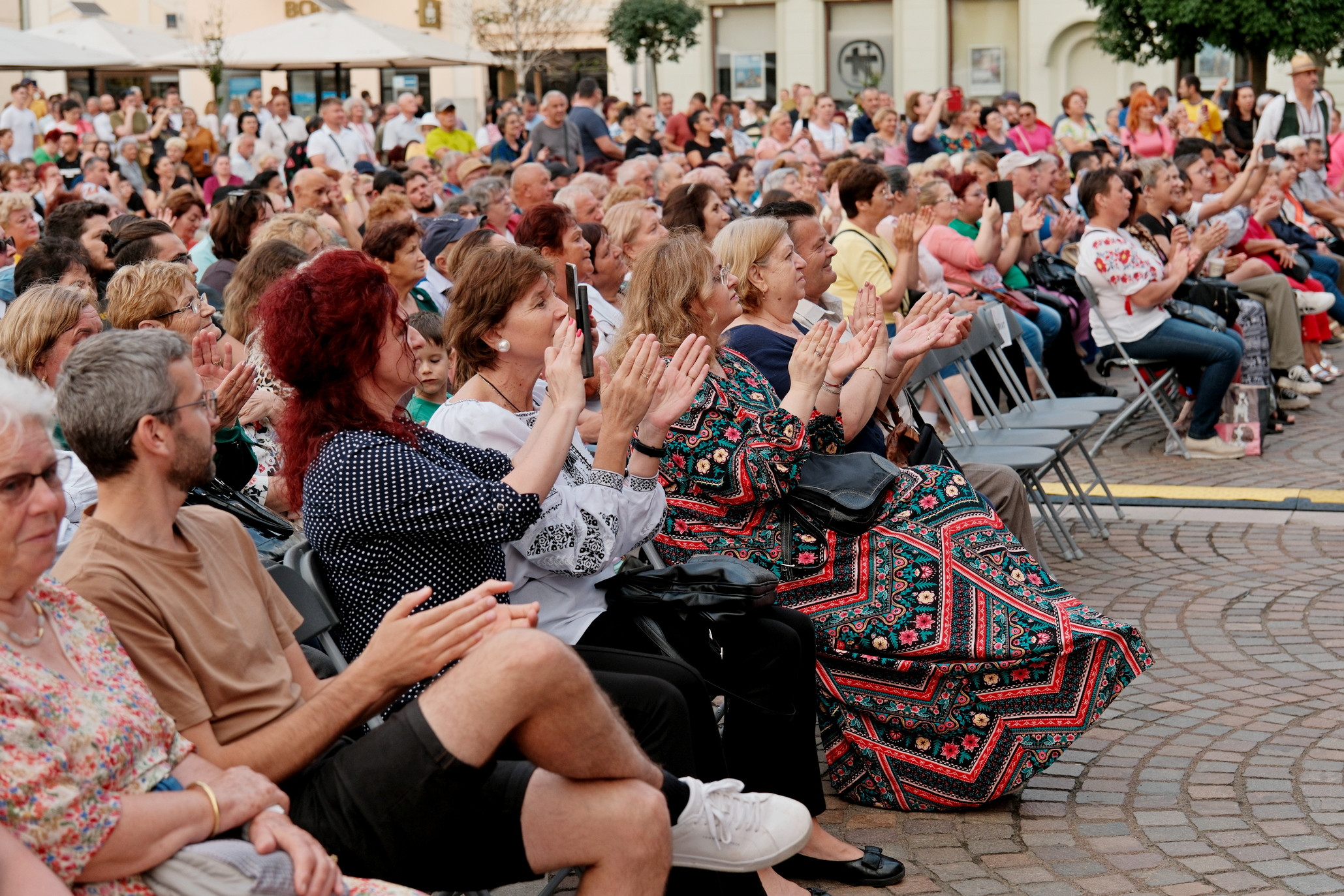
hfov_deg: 31.9
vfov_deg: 21.6
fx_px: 2352
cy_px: 448
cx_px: 672
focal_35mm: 63
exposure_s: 1/400
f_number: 3.5
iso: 320
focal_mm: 41.8
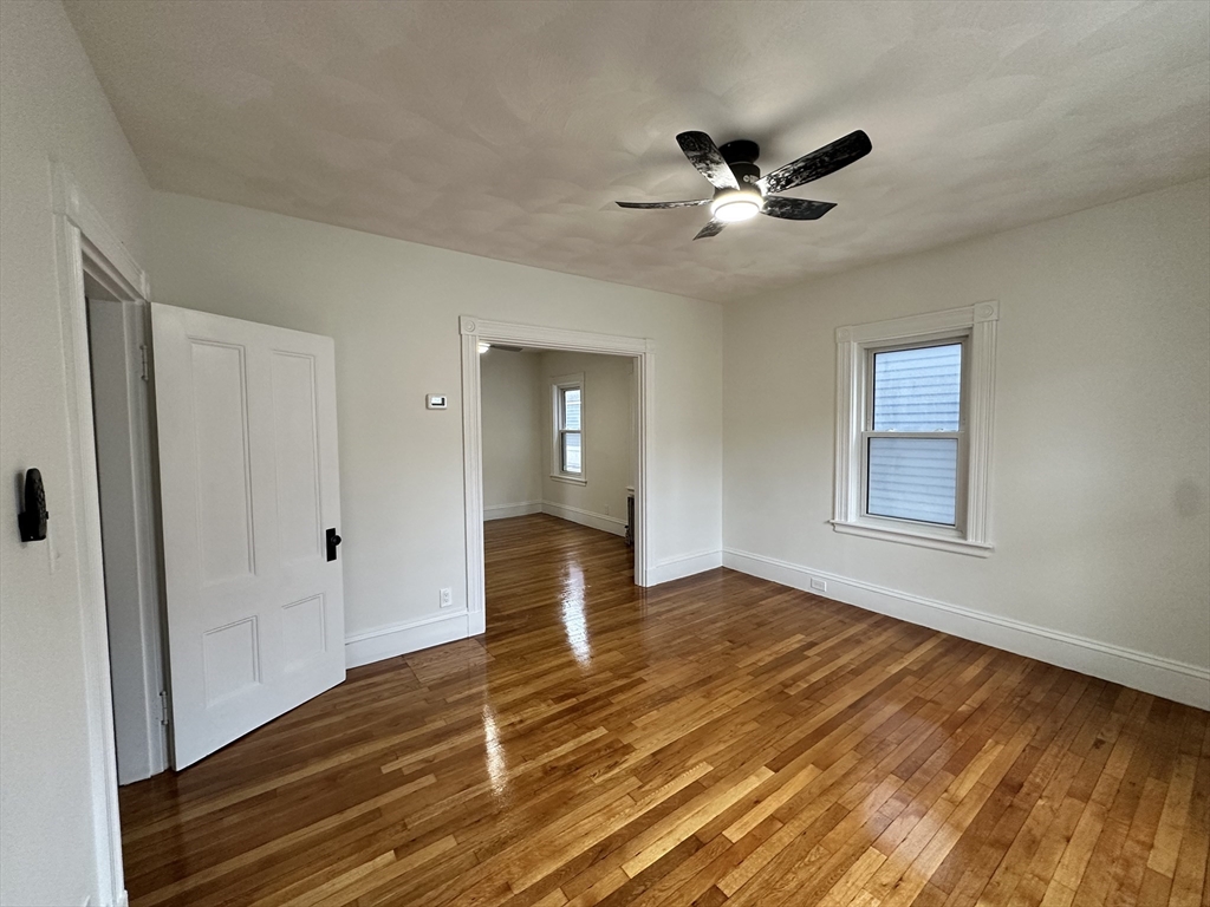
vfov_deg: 85.7
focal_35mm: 14
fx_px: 489
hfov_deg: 102.1
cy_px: 454
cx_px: 605
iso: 320
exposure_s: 1/120
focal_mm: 2.22
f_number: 2.2
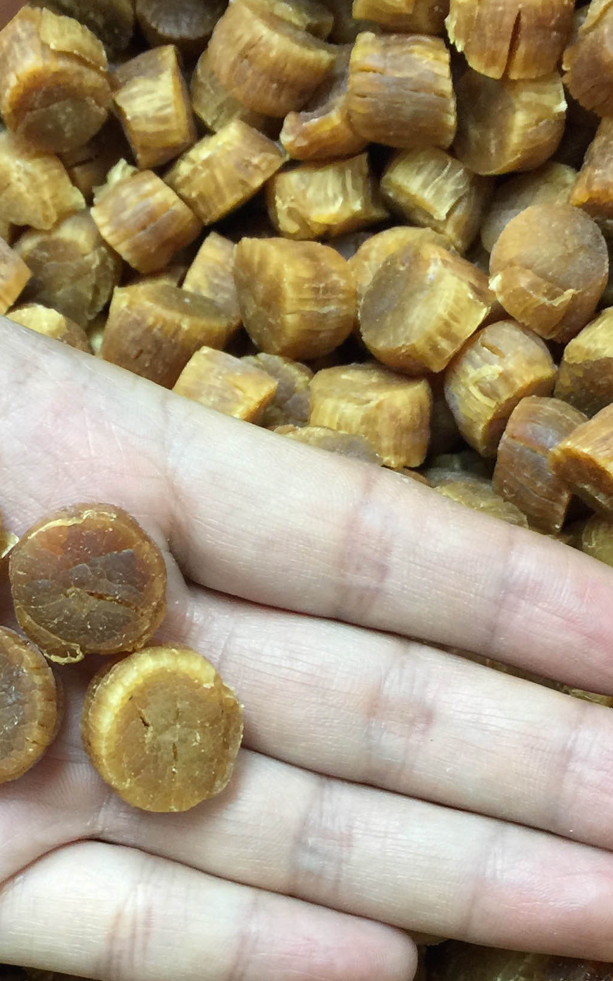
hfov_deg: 21.2
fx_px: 1631
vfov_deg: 32.6
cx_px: 202
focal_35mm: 61
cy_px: 786
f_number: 2.2
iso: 50
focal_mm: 4.15
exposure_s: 1/33
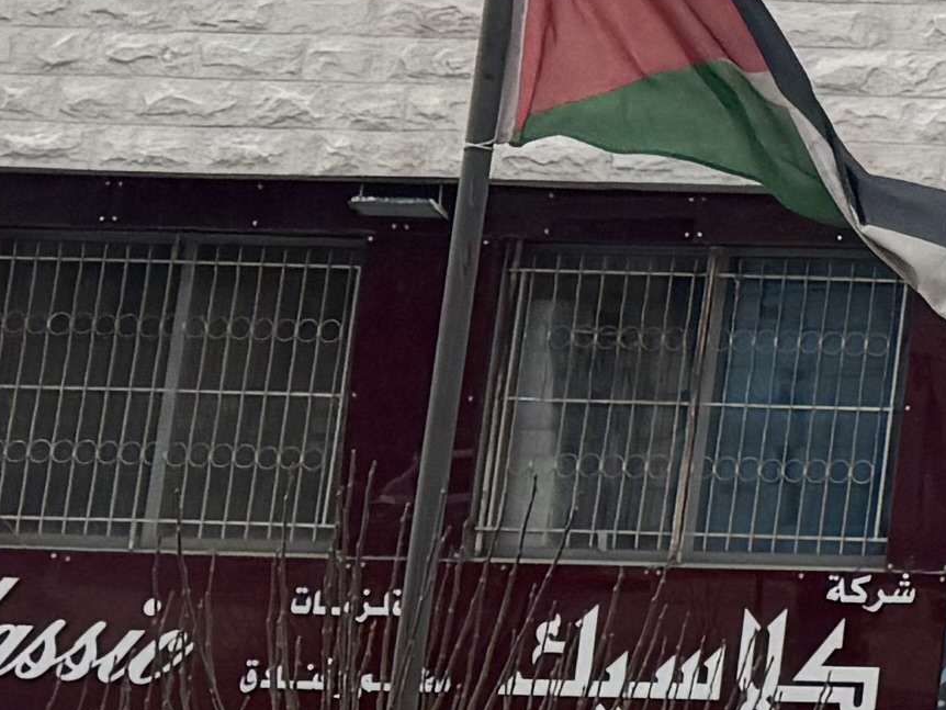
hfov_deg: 10.6
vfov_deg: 8.9
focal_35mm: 159
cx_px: 2283
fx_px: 4346
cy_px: -596
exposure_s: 1/4608
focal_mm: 6.76
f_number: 1.78
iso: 80
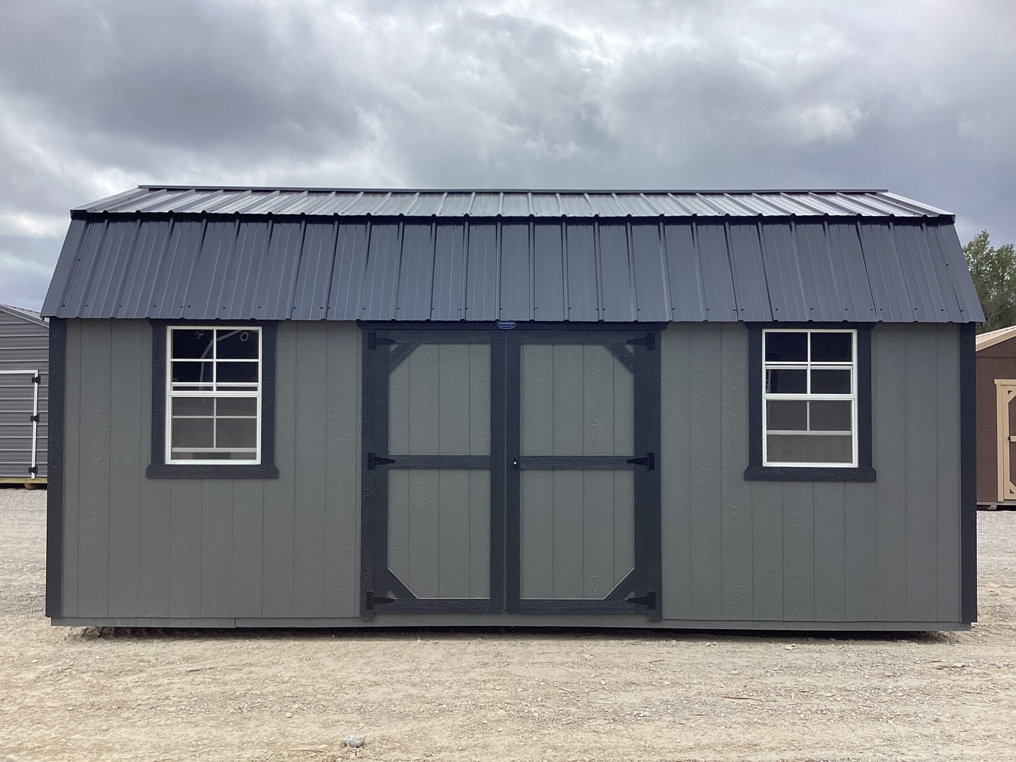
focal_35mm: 31
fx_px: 910
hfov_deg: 58.4
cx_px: 508
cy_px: 381
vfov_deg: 45.4
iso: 25
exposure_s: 1/1508
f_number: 2.4
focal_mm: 3.3
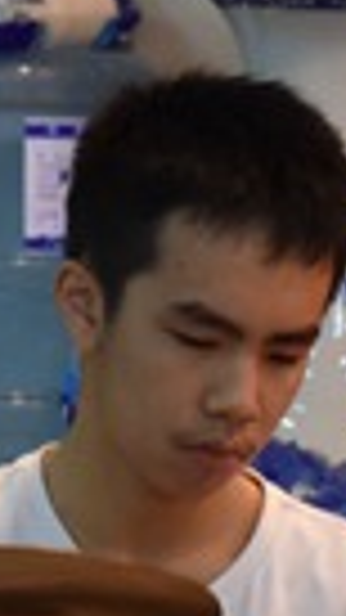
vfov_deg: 3.1
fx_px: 11522
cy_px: 773
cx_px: 175
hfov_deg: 1.7
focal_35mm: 706
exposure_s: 1/50
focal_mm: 98
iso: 1000
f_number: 5.6
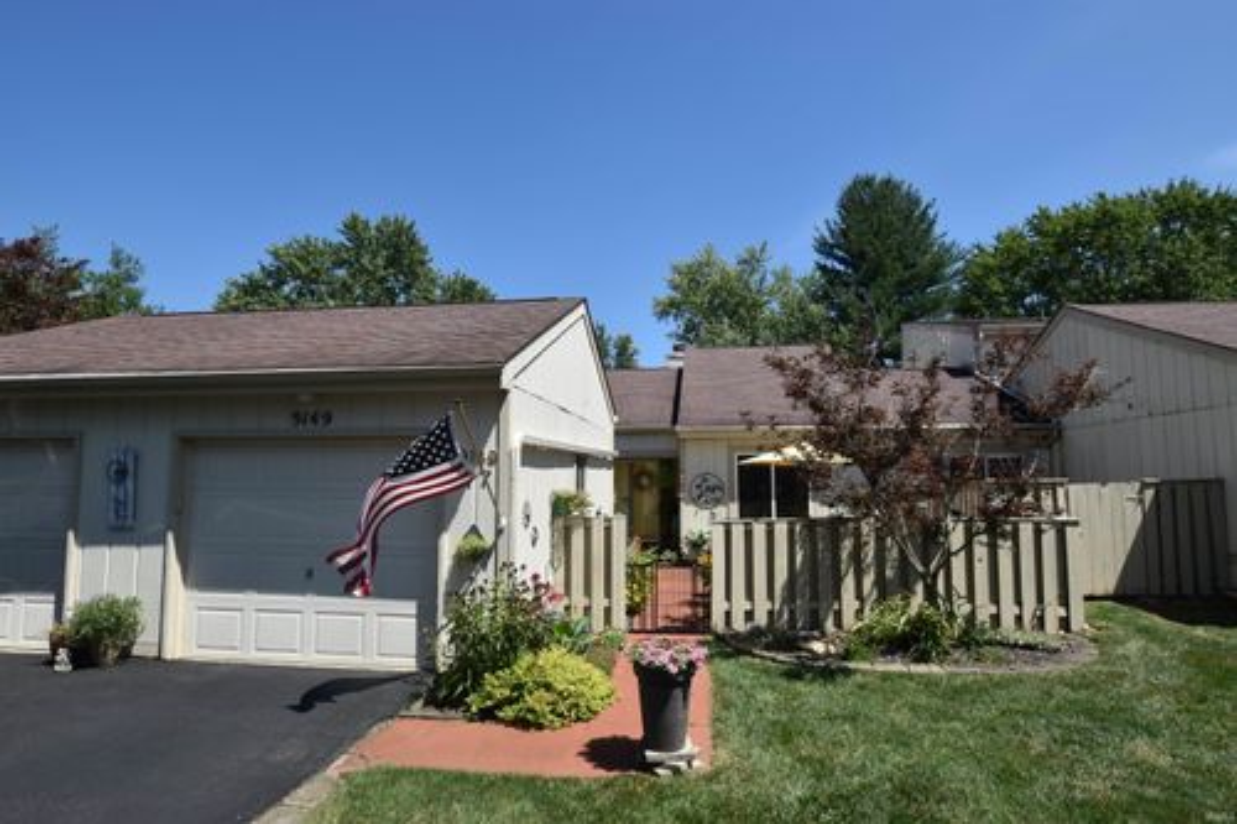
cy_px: 412
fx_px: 670
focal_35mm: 20
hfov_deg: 85.4
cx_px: 618
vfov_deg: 63.2
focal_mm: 13
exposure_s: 1/250
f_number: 8
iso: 100
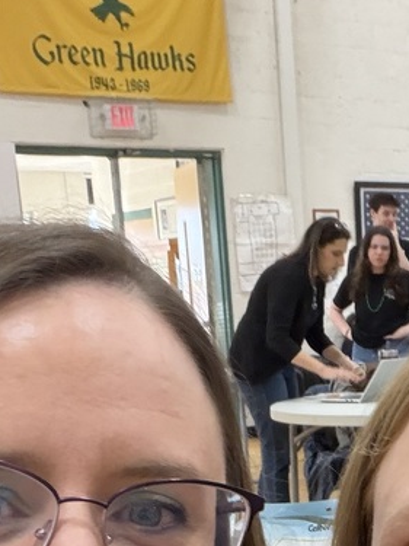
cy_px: 735
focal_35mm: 82
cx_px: 416
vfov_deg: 21.3
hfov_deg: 17.5
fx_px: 1293
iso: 160
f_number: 1.9
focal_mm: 2.71
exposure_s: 1/60
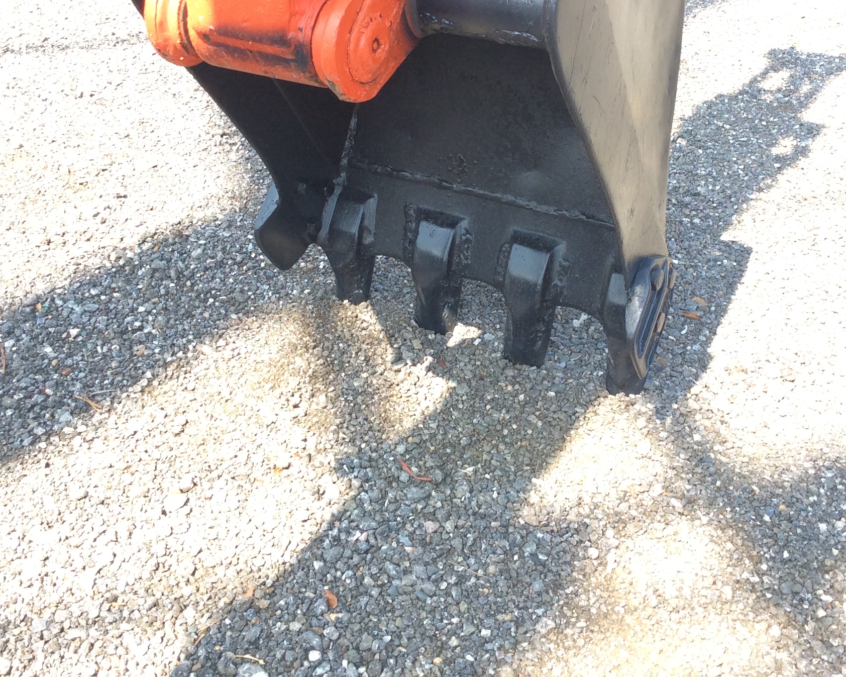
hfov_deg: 38.7
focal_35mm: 48
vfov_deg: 31.2
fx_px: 1202
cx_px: 462
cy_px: 219
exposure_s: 1/272
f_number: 2.4
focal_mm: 3.3
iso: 32
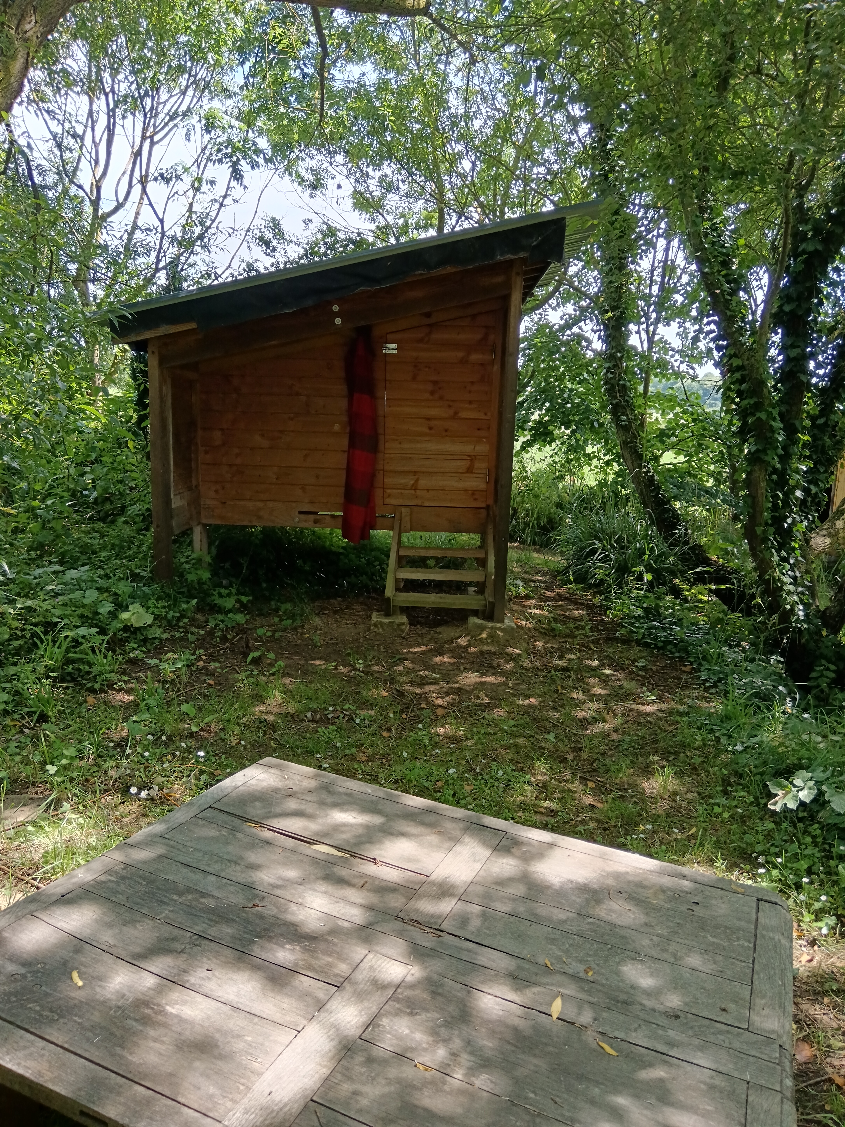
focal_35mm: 27
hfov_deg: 51.4
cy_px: 564
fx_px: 879
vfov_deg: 65.3
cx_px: 422
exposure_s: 1/100
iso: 164
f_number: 1.9
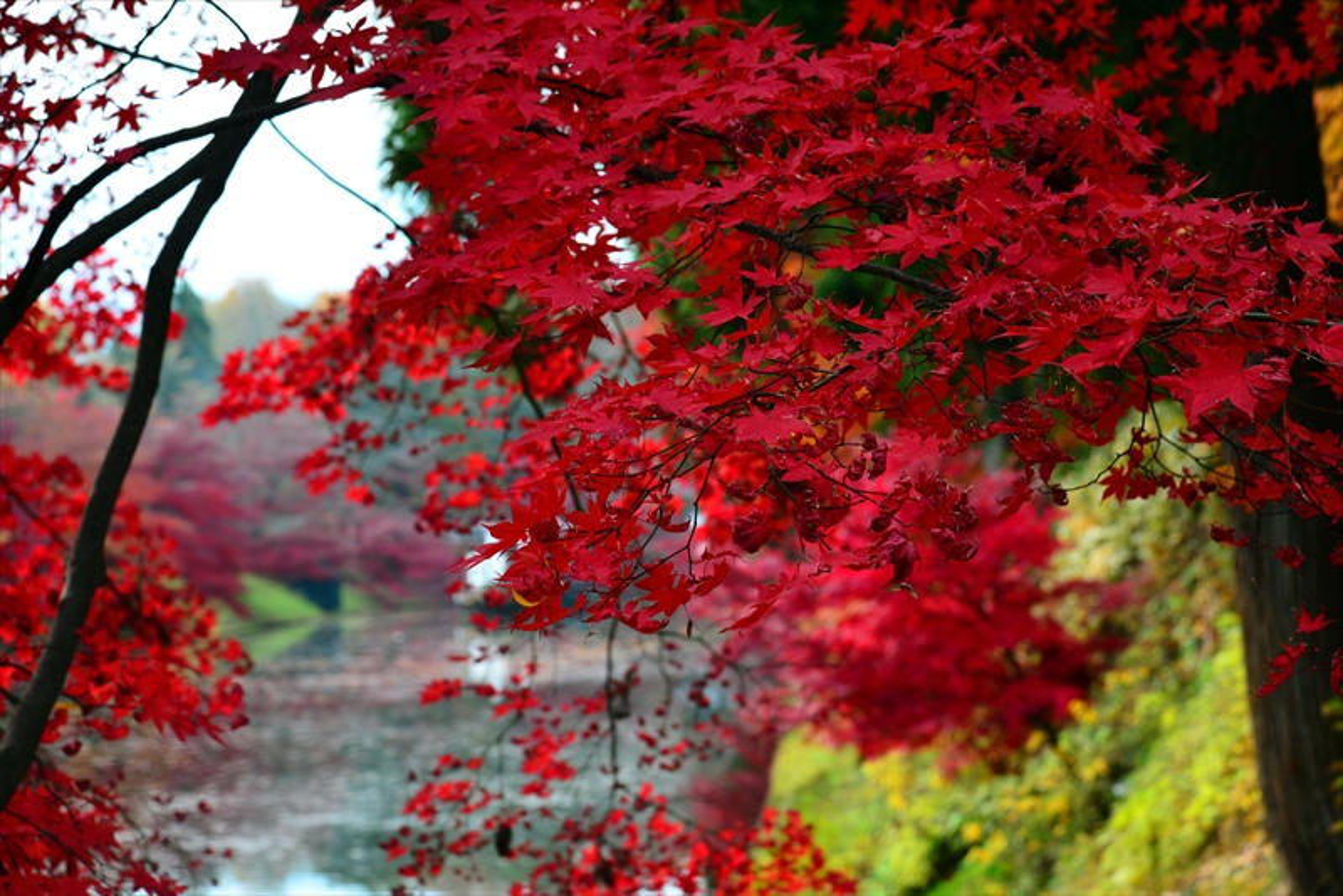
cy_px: 448
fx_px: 3918
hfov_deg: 19.4
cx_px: 672
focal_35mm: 105
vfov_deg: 13.1
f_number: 9
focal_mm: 105
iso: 800
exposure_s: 1/320
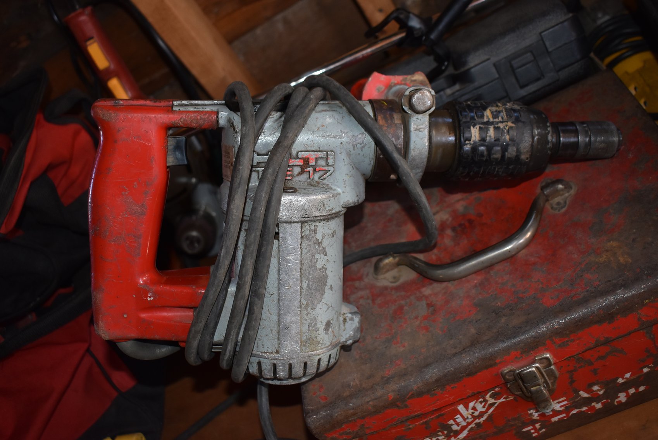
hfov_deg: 51.2
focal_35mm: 38
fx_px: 686
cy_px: 220
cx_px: 329
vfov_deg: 35.6
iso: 640
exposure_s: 1/125
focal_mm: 25
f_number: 4
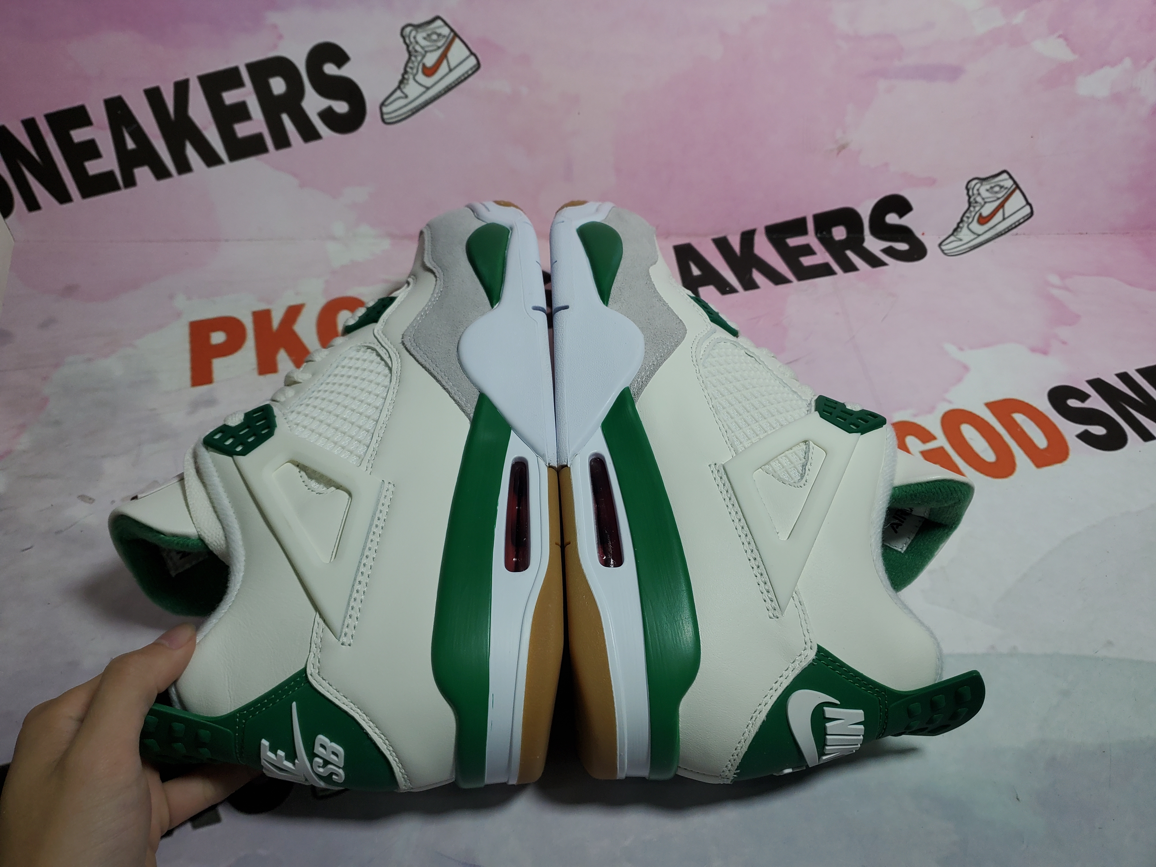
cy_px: 434
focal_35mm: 26
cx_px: 578
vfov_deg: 53.1
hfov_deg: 67.3
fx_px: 868
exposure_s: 1/952
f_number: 1.5
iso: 50
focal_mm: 4.3
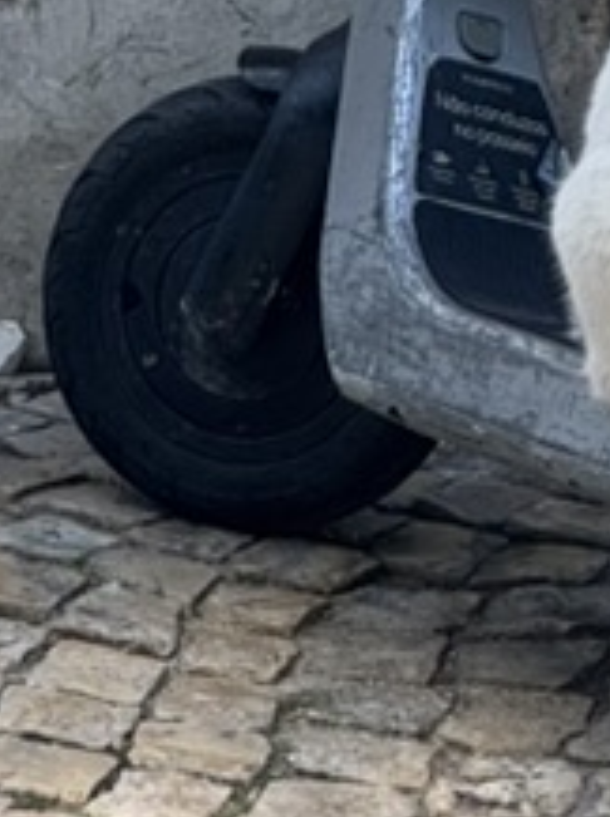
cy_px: -72
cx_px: 1111
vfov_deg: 5.4
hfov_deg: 4.0
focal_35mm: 364
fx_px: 8578
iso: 25
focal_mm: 9
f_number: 2.8
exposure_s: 1/201
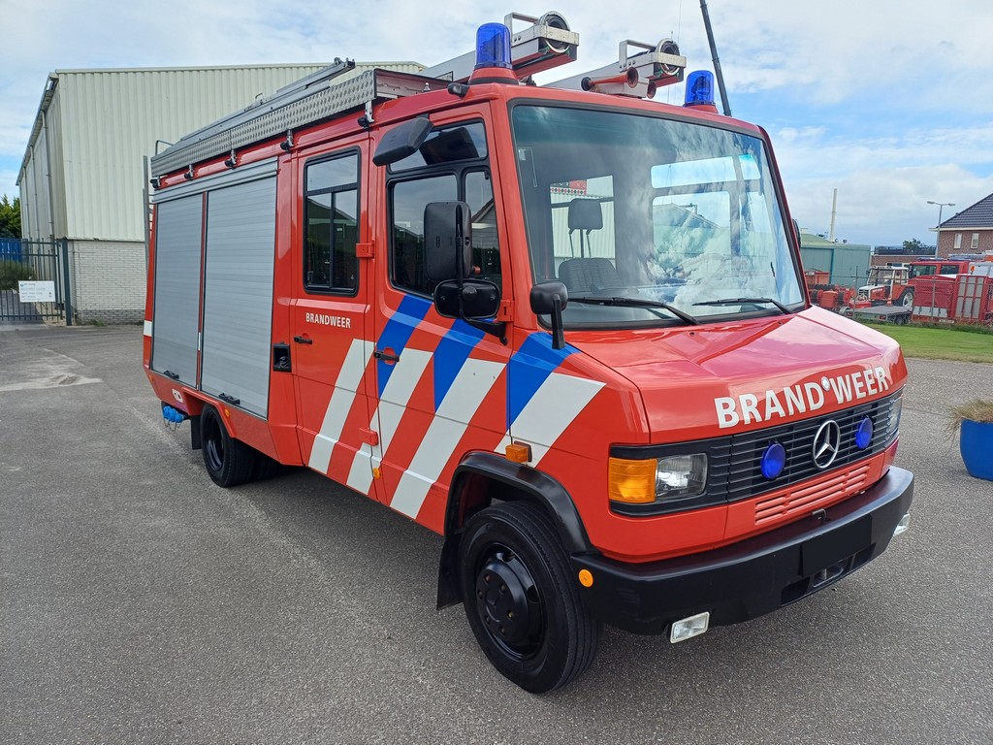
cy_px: 372
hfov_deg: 69.4
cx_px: 496
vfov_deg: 54.9
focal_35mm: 25
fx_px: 717
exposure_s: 1/694
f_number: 1.8
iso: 50
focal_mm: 4.65
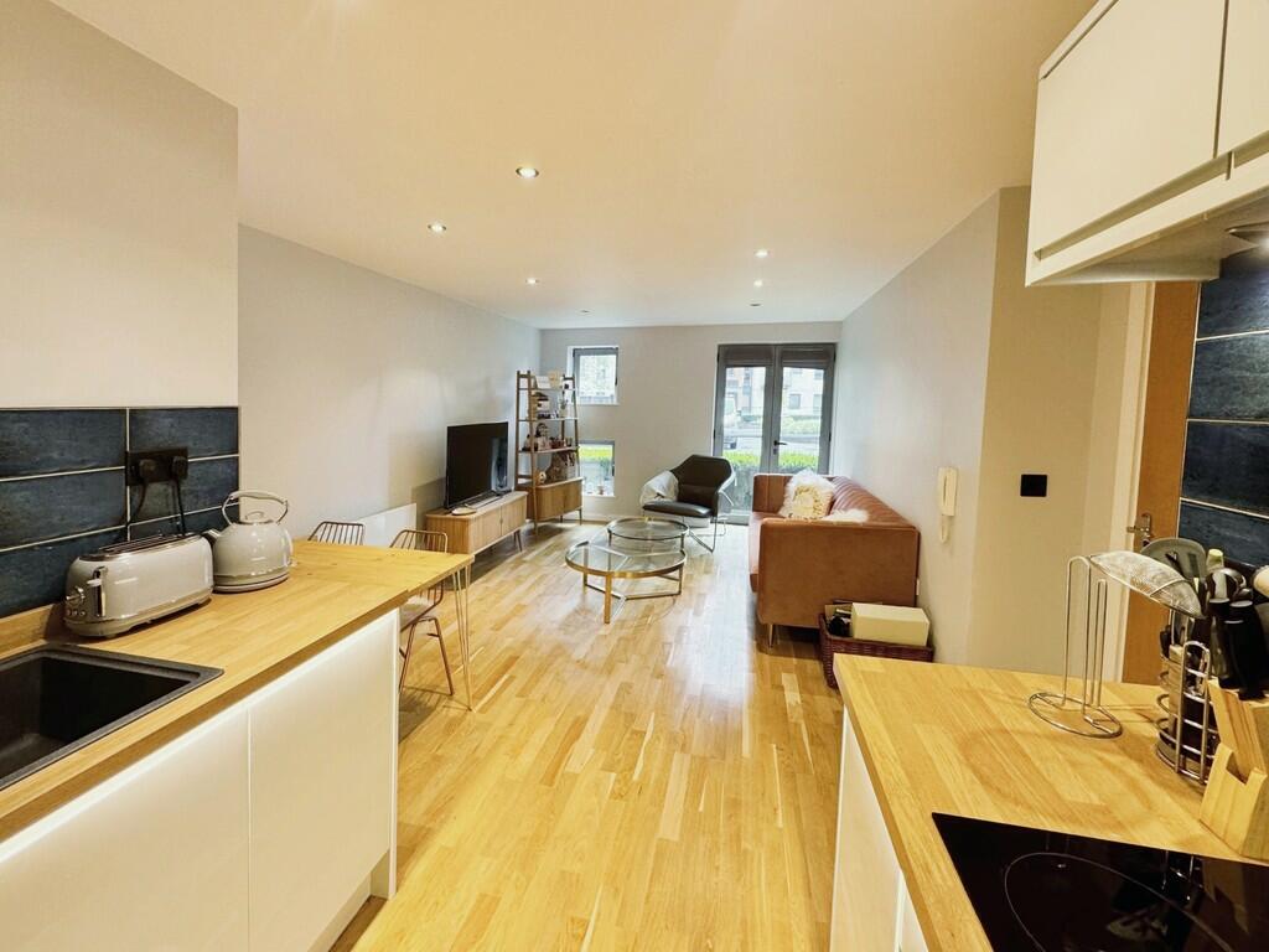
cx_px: 634
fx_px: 513
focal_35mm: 14
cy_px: 476
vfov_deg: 85.7
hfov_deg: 102.1
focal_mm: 2.22
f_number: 2.2
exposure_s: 1/50
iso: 200
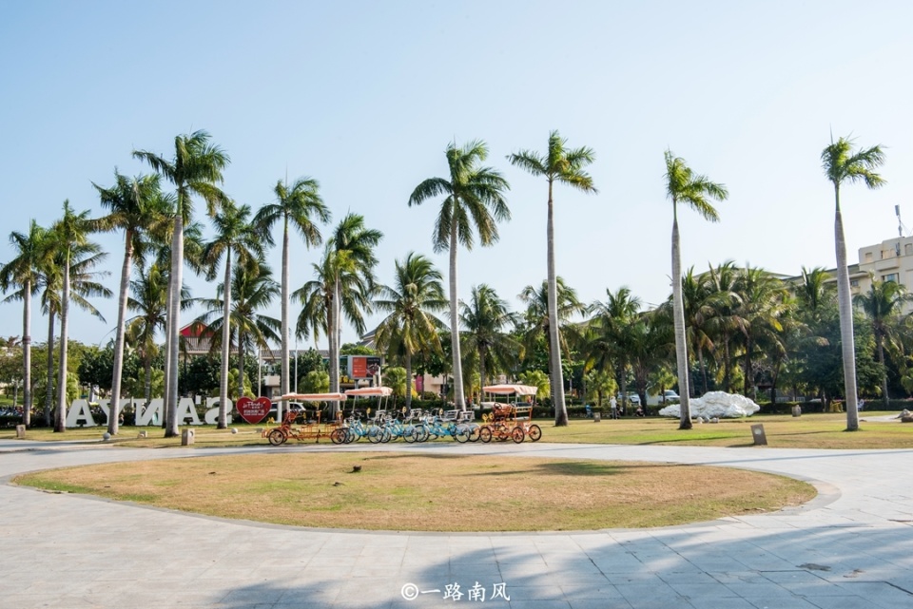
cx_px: 456
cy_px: 304
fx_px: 812
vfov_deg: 41.2
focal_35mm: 32
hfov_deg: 58.7
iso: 100
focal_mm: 32
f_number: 16
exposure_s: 1/100
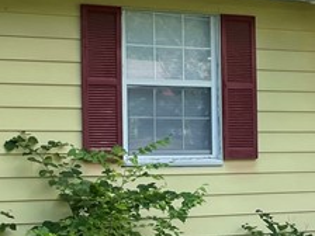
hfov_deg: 15.6
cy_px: 185
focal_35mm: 119
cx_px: 428
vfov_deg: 12.4
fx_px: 1083
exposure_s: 1/654
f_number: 1.6
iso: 32
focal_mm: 4.2
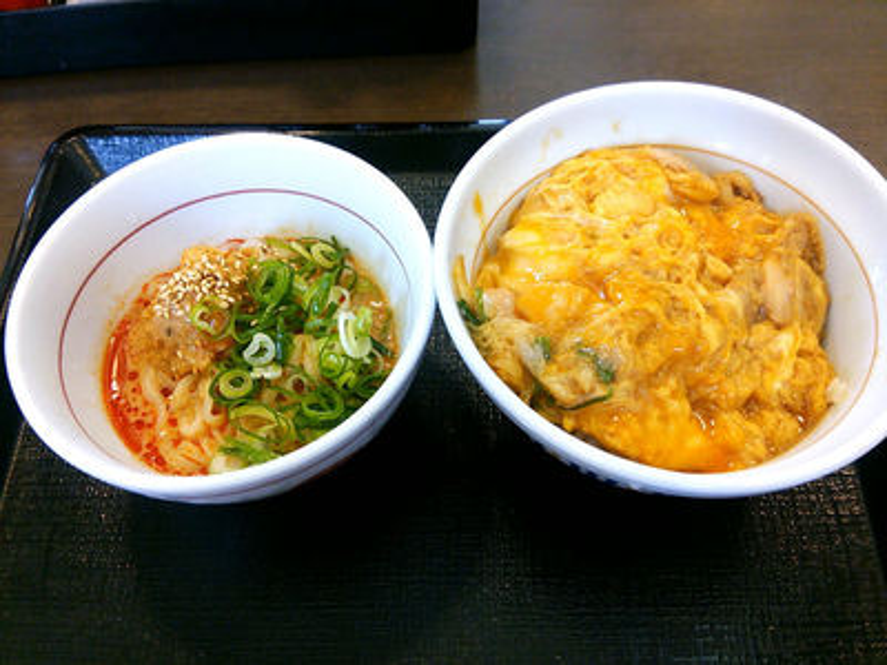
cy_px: 332
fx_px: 769
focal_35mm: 30
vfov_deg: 46.8
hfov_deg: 60.0
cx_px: 444
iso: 125
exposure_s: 1/100
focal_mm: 4.06
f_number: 1.94
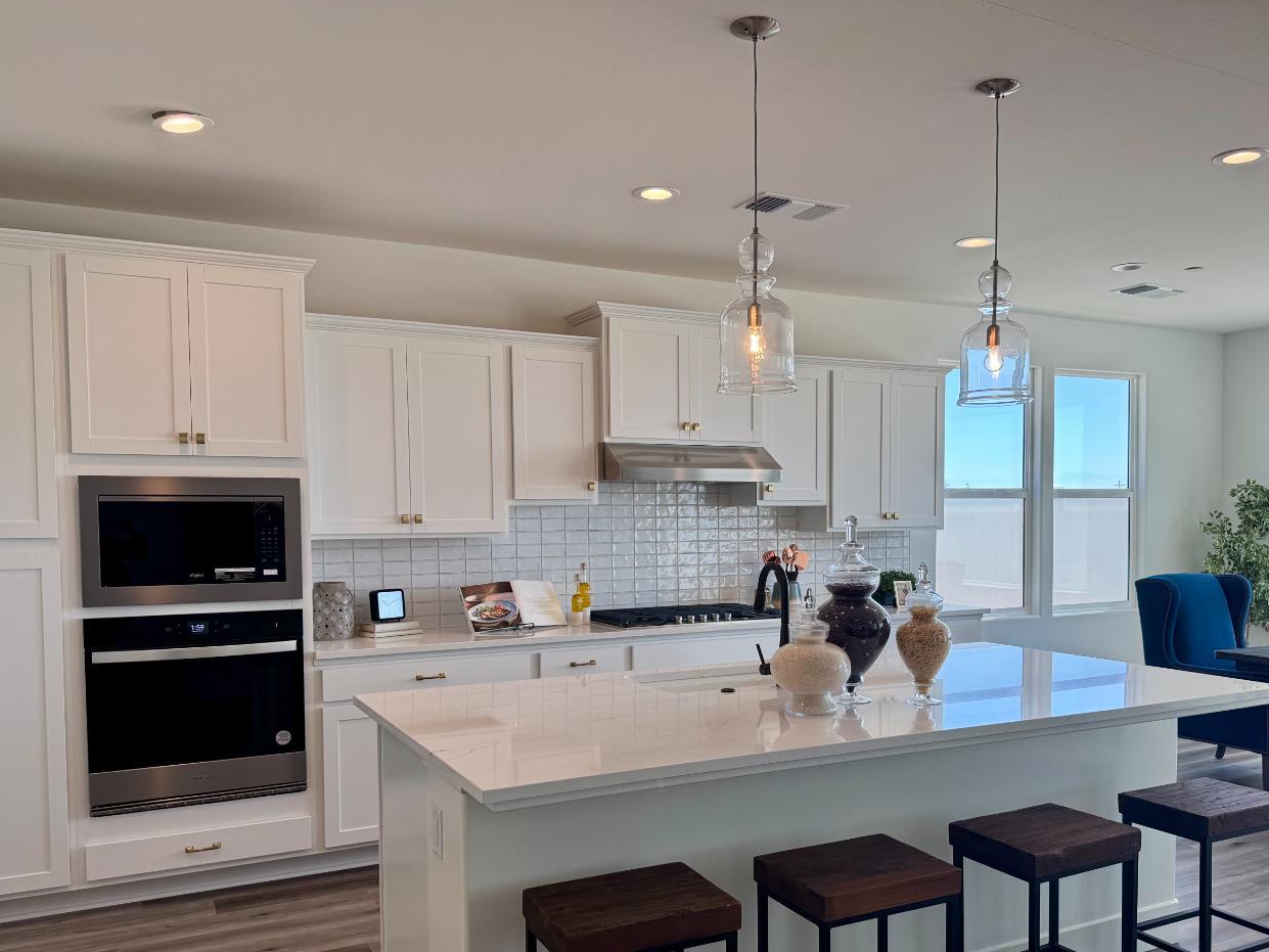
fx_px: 1063
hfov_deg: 61.4
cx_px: 719
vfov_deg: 48.0
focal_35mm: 29
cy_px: 567
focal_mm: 6.76
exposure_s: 1/385
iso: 80
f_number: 1.78
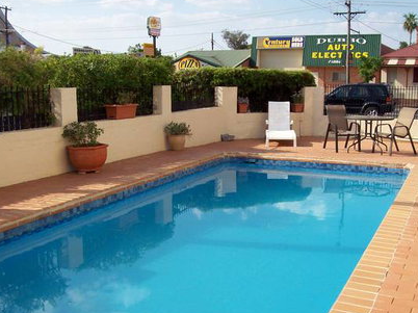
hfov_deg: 43.9
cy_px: 163
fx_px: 519
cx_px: 213
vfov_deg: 33.6
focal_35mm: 43
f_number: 4.8
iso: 80
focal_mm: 6
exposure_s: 1/652
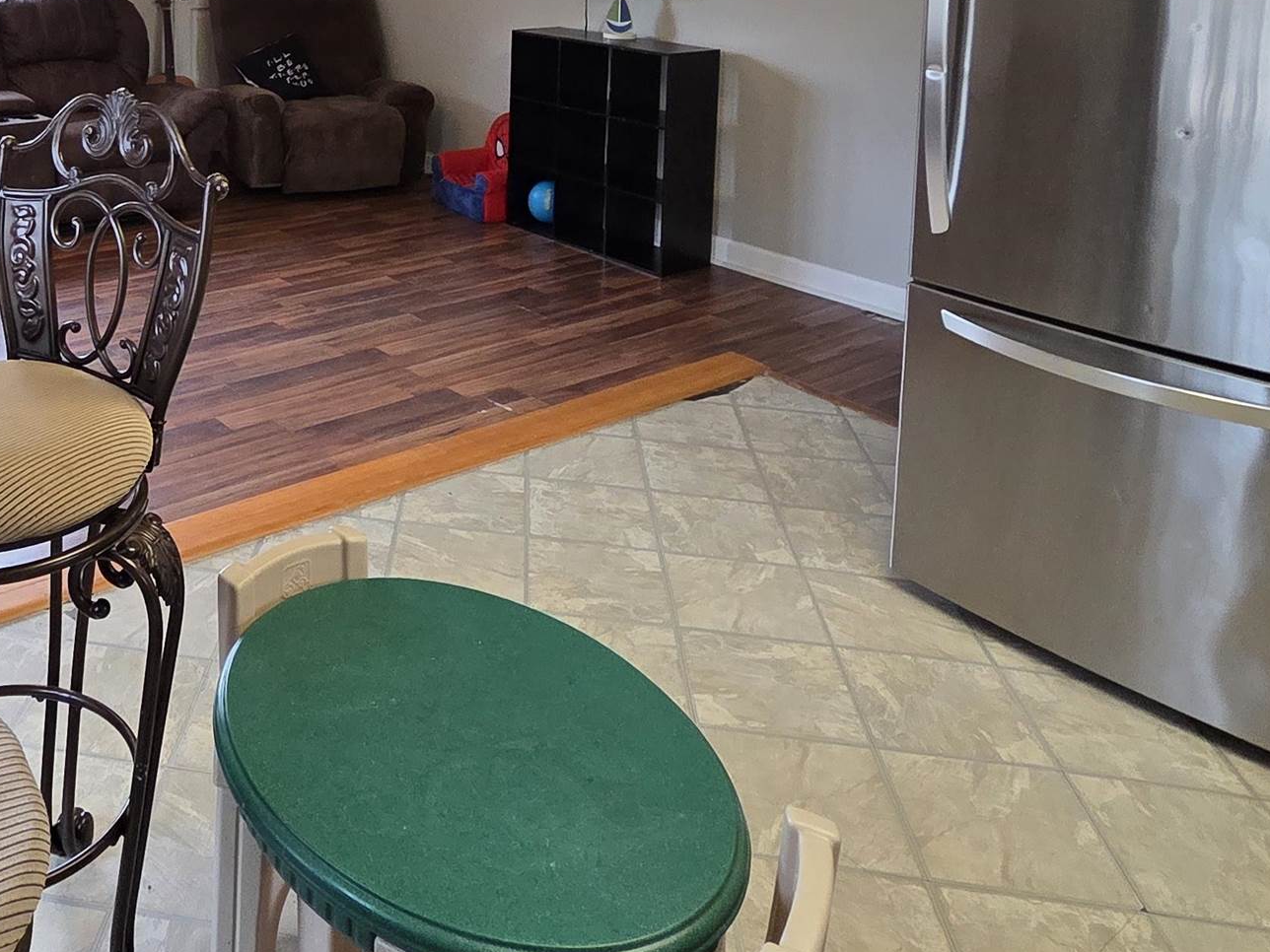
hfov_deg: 55.3
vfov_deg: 40.3
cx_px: 303
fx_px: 1137
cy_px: 17
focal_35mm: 31
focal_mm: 2.2
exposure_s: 1/120
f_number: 2.2
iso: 320
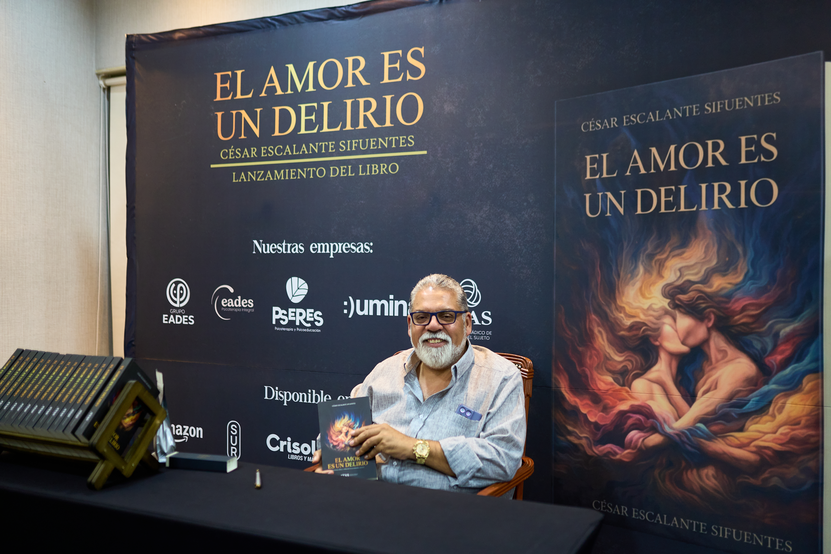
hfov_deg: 54.4
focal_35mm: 35
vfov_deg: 37.9
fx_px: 808
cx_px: 416
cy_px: 277
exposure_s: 1/125
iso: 800
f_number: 1.4
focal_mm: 35
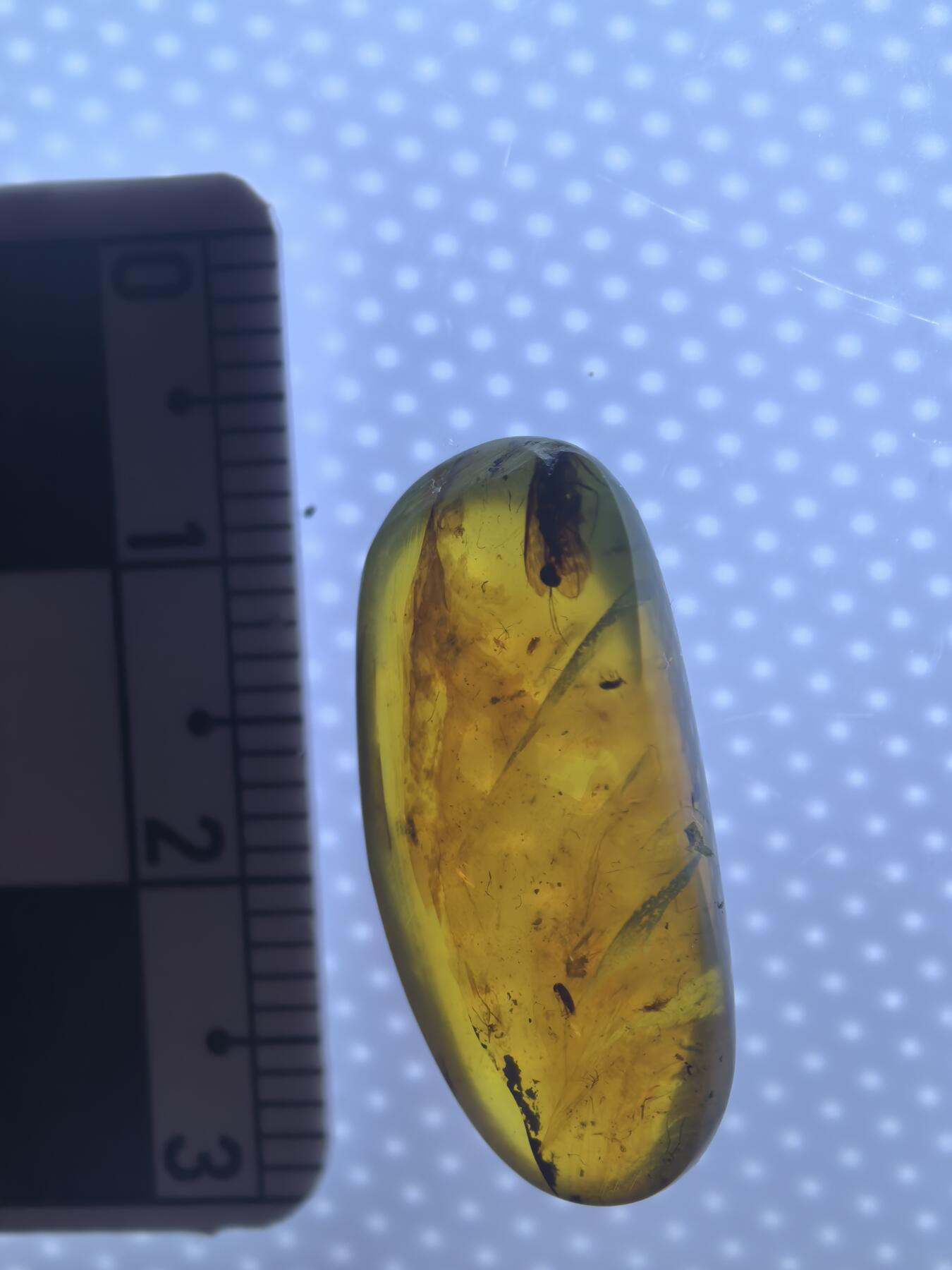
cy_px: 635
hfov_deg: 15.6
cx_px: 476
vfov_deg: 20.7
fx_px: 3484
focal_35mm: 95
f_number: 3
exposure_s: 1/200
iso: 200
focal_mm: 14.6
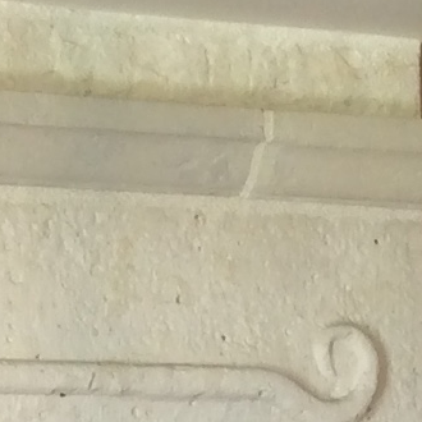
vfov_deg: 7.3
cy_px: 1068
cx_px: -150
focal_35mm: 222
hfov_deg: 7.8
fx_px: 3062
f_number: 2.4
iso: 40
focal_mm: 3.3
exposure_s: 1/25
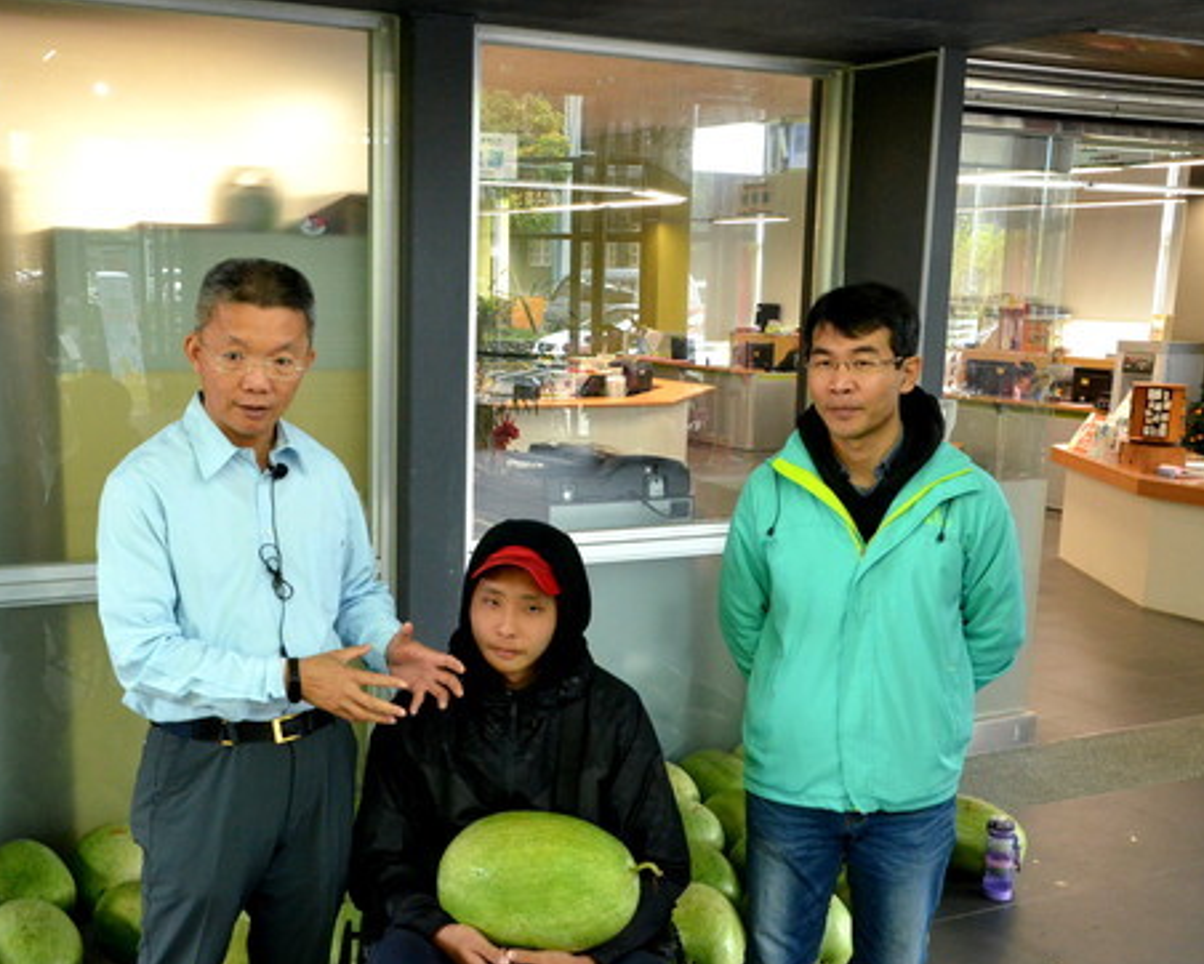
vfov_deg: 36.5
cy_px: 523
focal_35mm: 41
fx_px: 1462
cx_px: 519
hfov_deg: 44.7
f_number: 8
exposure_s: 1/50
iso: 3200
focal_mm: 22
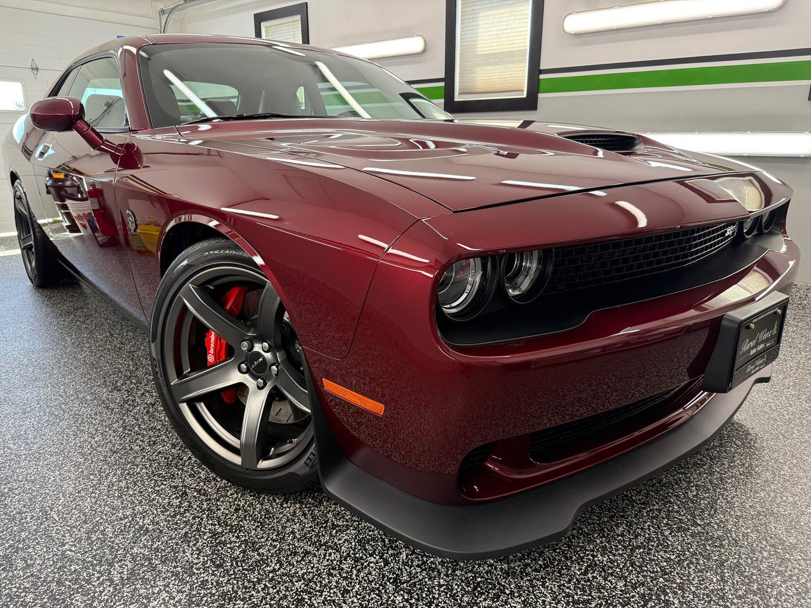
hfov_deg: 71.6
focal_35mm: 24
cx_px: 406
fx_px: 562
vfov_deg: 56.8
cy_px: 304
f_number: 1.78
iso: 200
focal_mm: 6.76
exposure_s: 1/179
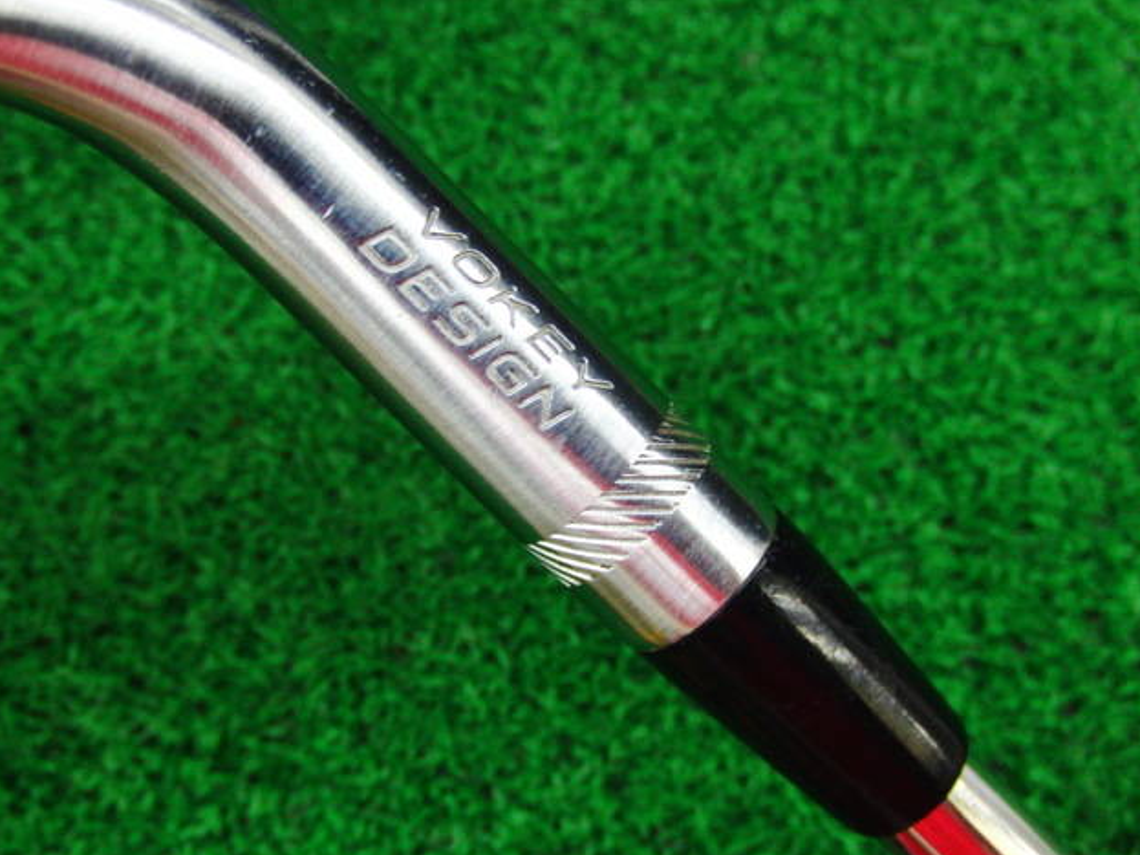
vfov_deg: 37.7
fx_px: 1251
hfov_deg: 49.0
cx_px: 571
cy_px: 438
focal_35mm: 38
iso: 400
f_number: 3.6
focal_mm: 6.42
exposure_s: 1/50
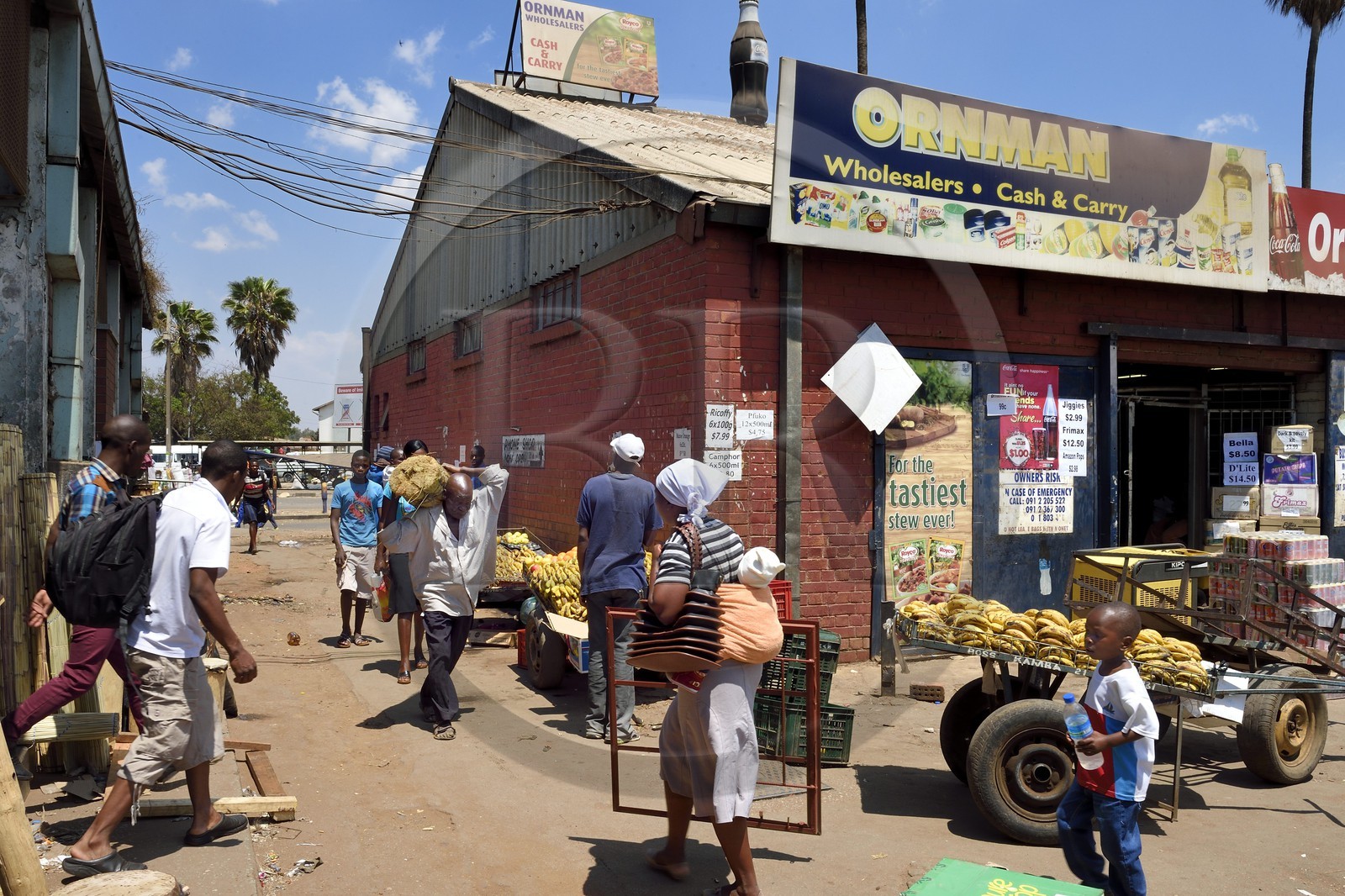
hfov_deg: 63.7
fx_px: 1083
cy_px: 448
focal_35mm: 29
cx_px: 672
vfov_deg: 44.9
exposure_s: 1/200
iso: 400
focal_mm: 29
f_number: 18
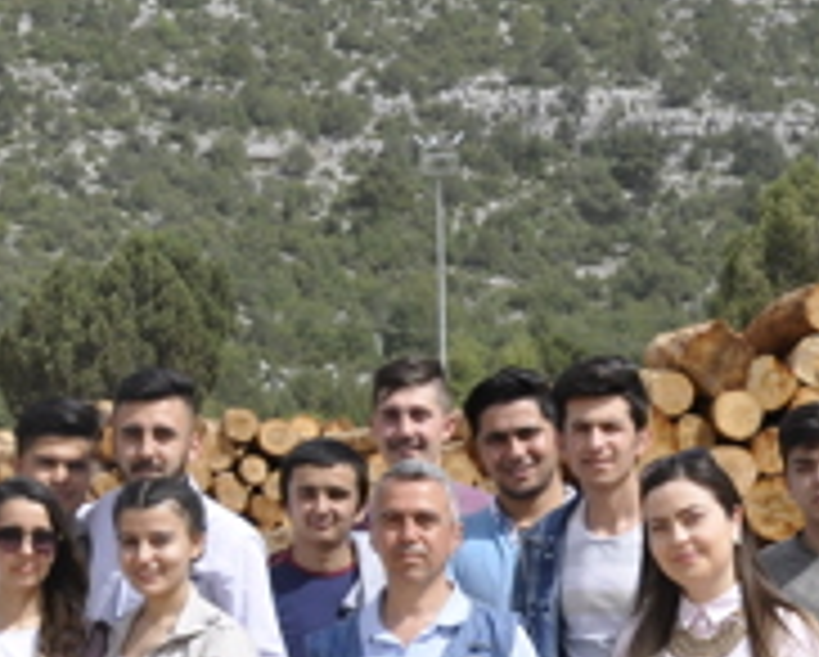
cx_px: -122
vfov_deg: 11.3
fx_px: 3300
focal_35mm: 136
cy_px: 488
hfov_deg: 13.8
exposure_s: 1/400
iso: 200
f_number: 10
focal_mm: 22
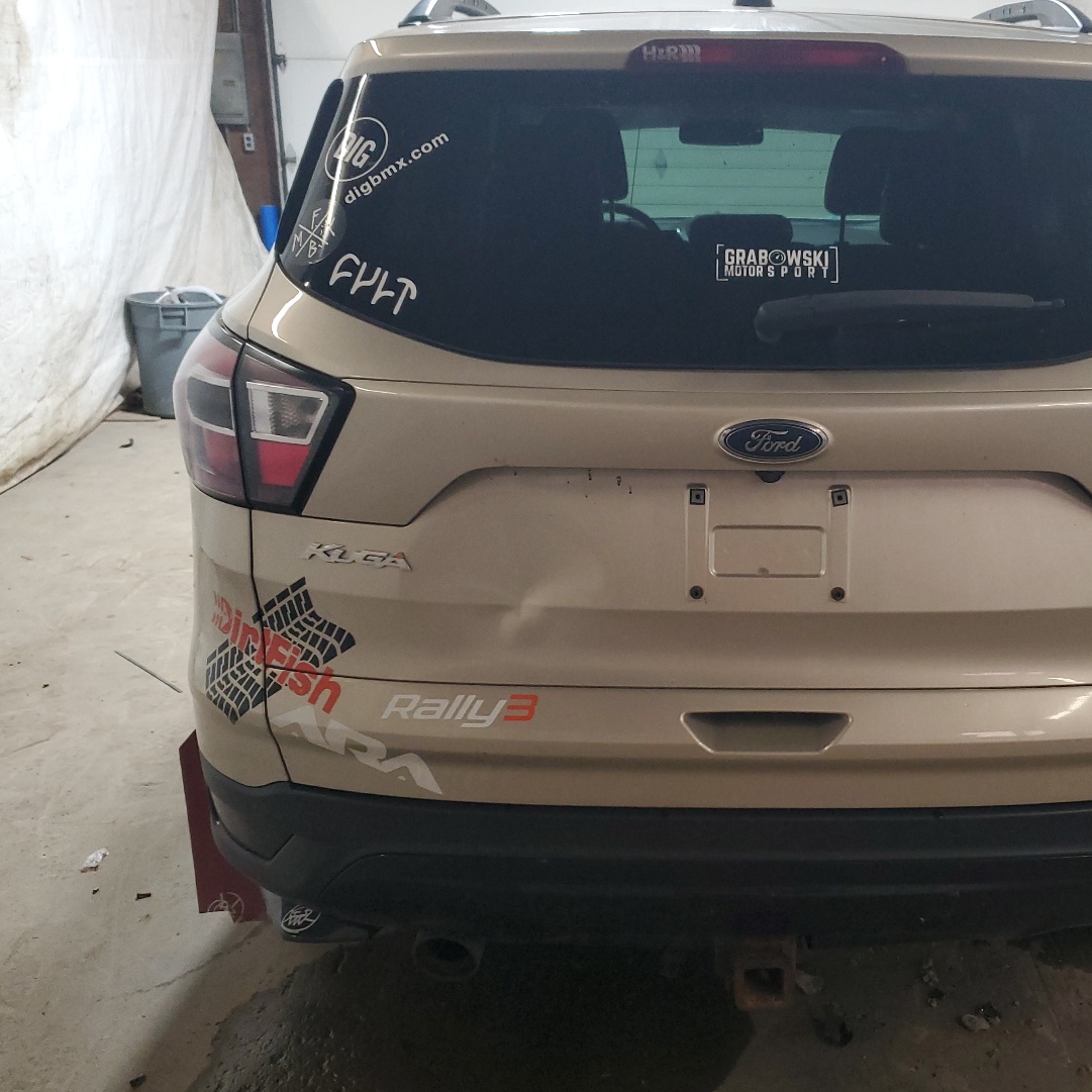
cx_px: 737
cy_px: 547
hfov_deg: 47.6
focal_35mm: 34
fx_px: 1213
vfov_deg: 48.5
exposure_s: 1/60.2
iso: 124
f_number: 1.5
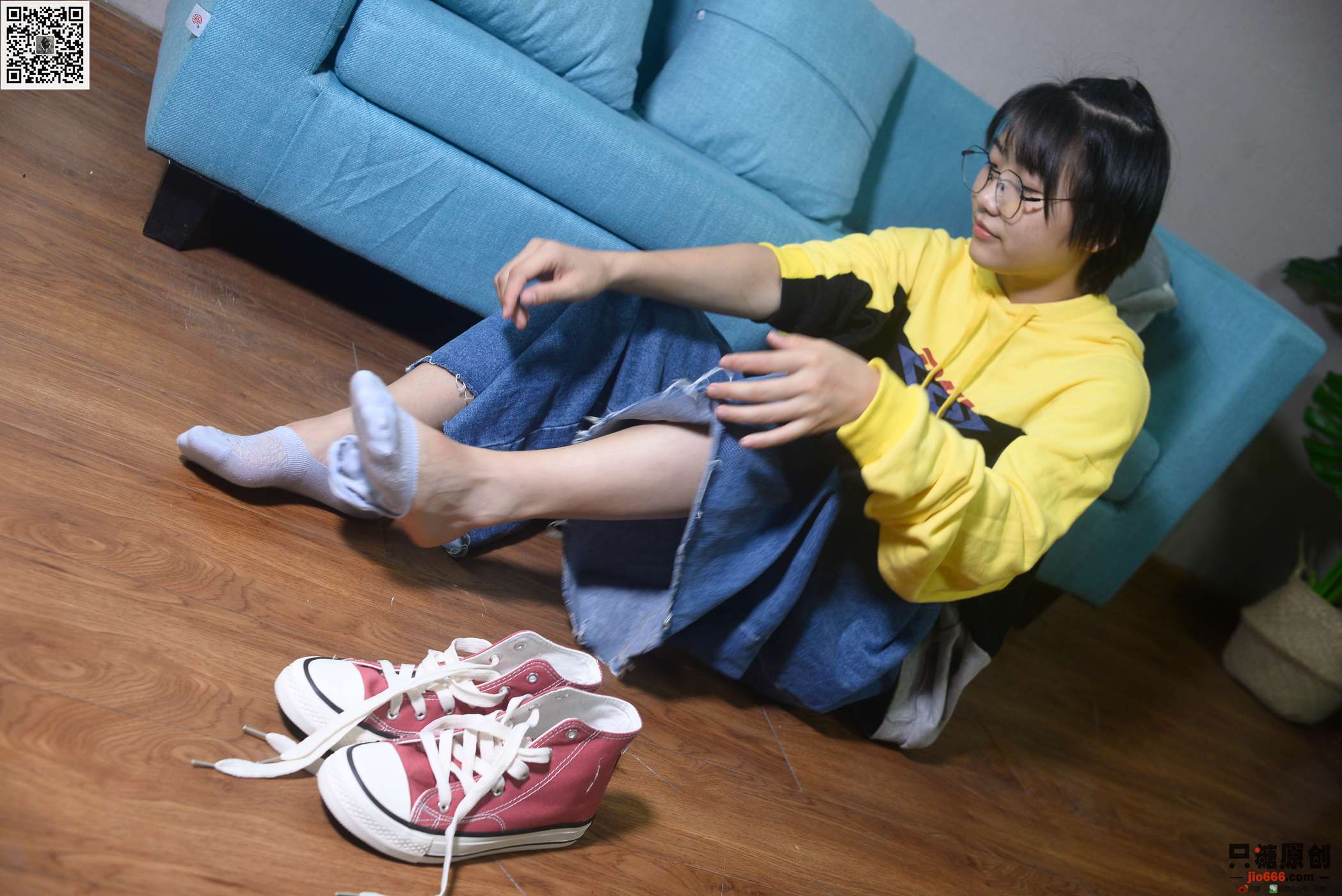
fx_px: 1305
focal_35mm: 35
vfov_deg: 37.9
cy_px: 448
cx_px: 671
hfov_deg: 54.4
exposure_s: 1/125
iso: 800
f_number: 5
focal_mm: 35
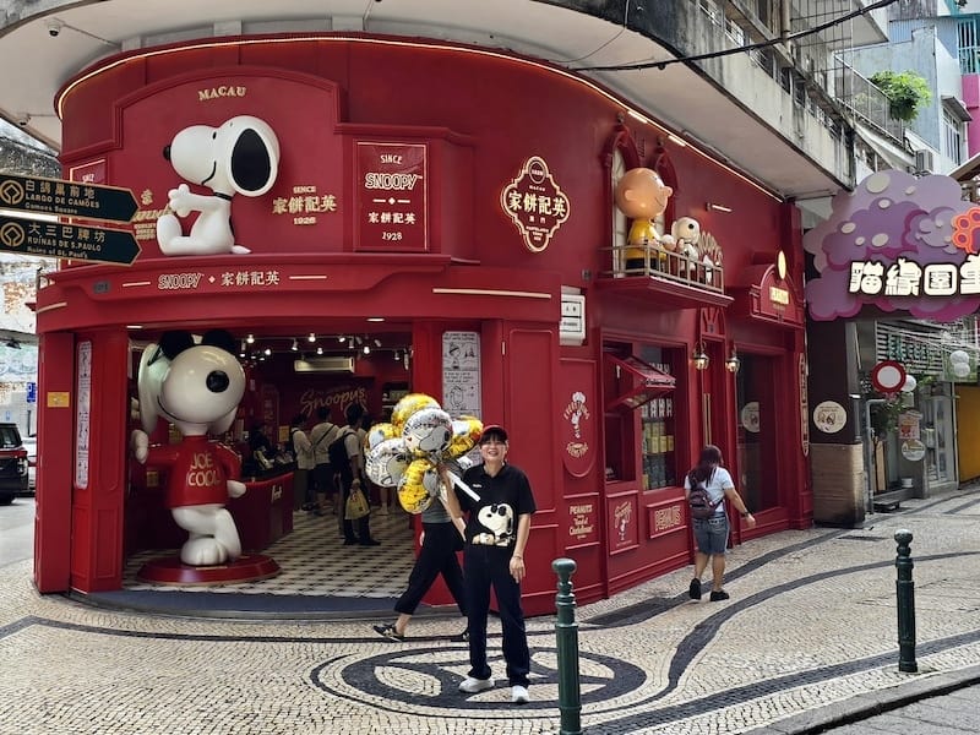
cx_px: 490
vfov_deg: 58.9
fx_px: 651
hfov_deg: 73.9
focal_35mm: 23
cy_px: 368
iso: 12
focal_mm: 6.3
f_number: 1.7
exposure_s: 1/175
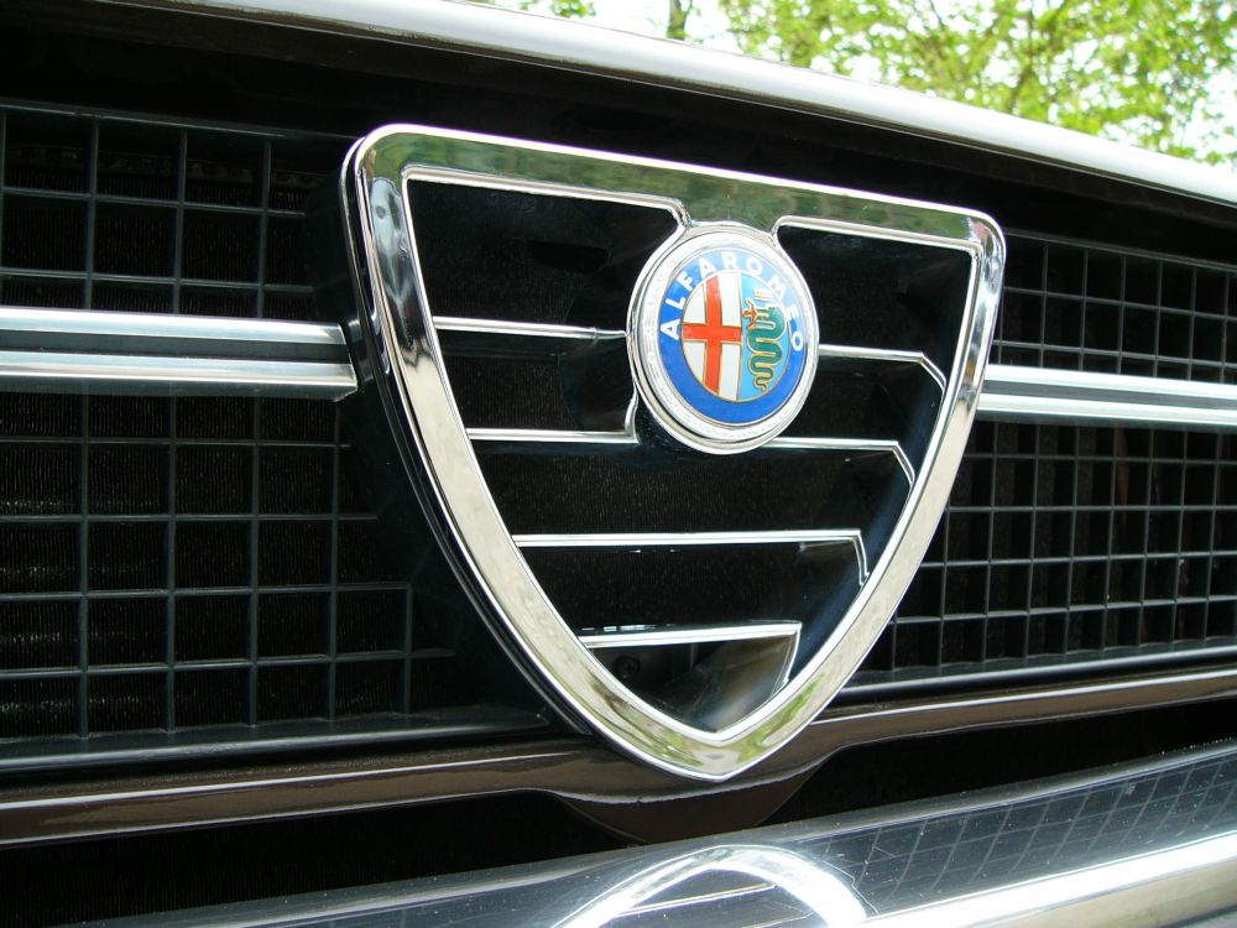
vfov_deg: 39.7
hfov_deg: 51.4
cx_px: 618
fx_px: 1286
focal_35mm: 36
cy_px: 464
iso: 50
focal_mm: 6
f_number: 2.8
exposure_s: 1/60
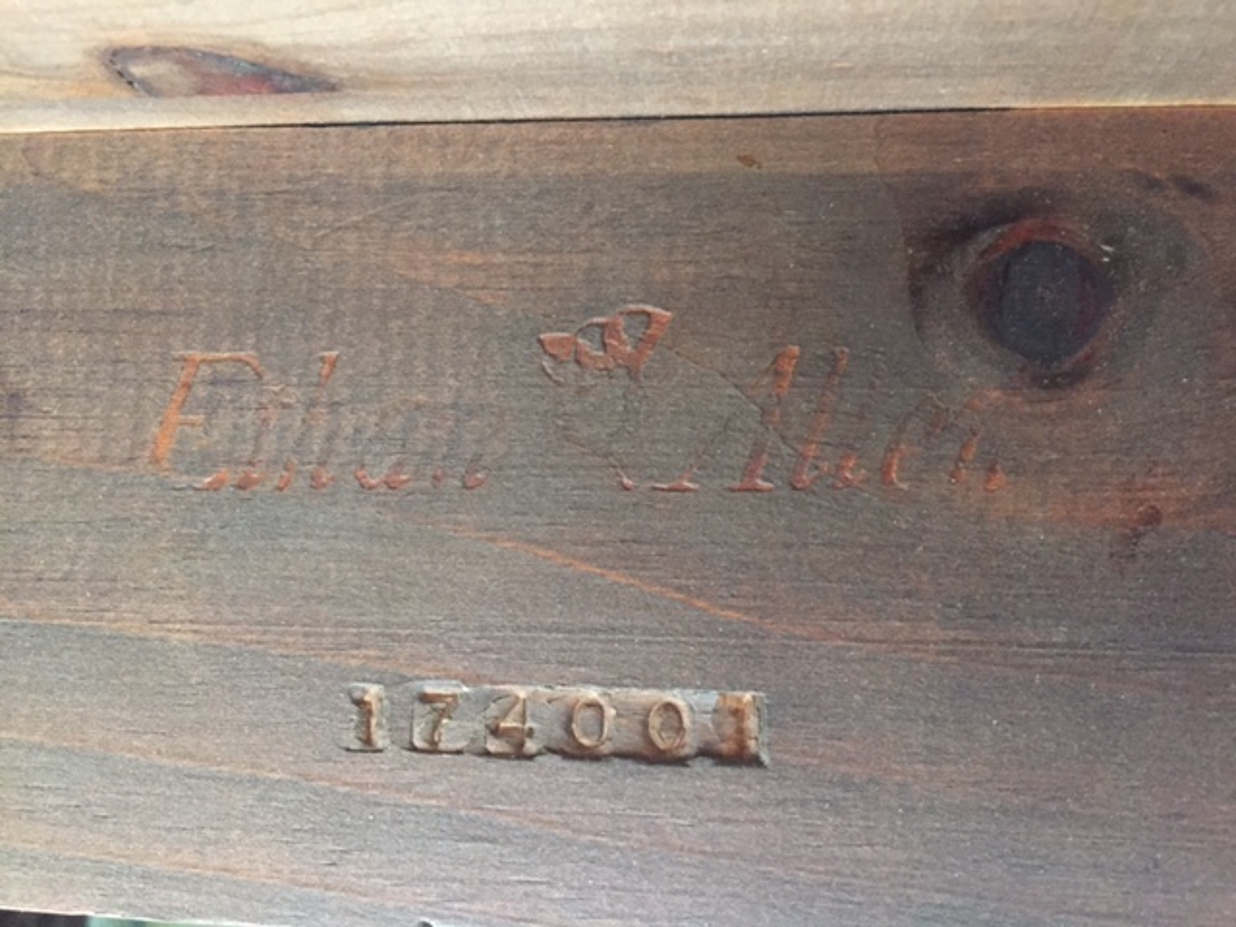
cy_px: 464
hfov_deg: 61.7
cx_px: 618
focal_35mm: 29
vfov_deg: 48.2
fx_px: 1035
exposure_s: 1/15
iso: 320
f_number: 2.2
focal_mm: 4.15
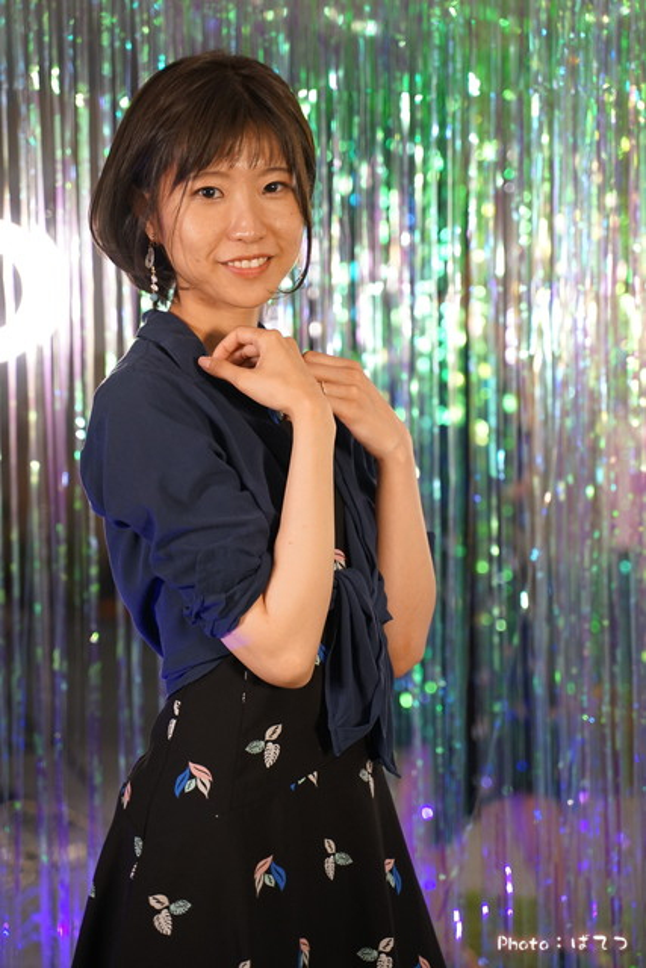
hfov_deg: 18.2
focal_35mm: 75
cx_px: 323
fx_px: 2018
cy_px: 484
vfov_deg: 27.0
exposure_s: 1/80
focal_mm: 75
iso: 800
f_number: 2.8
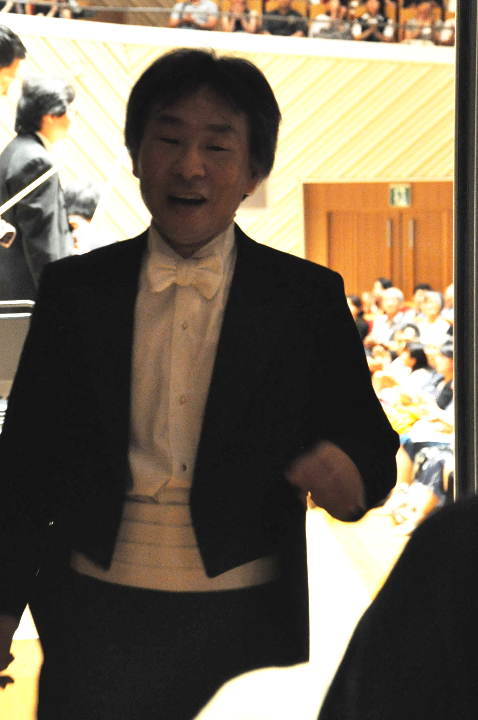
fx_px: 2456
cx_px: 210
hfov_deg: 11.1
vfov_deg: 16.7
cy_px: 298
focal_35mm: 123
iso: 1600
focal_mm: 66
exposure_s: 1/25
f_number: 5.3
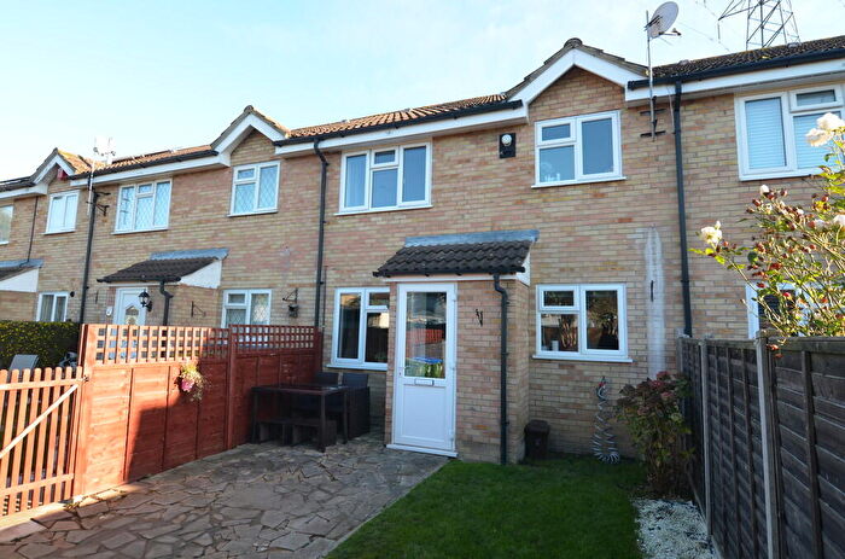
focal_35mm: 20
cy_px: 280
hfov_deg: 85.6
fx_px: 457
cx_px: 422
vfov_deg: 62.9
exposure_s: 1/160
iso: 200
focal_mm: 13
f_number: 6.3
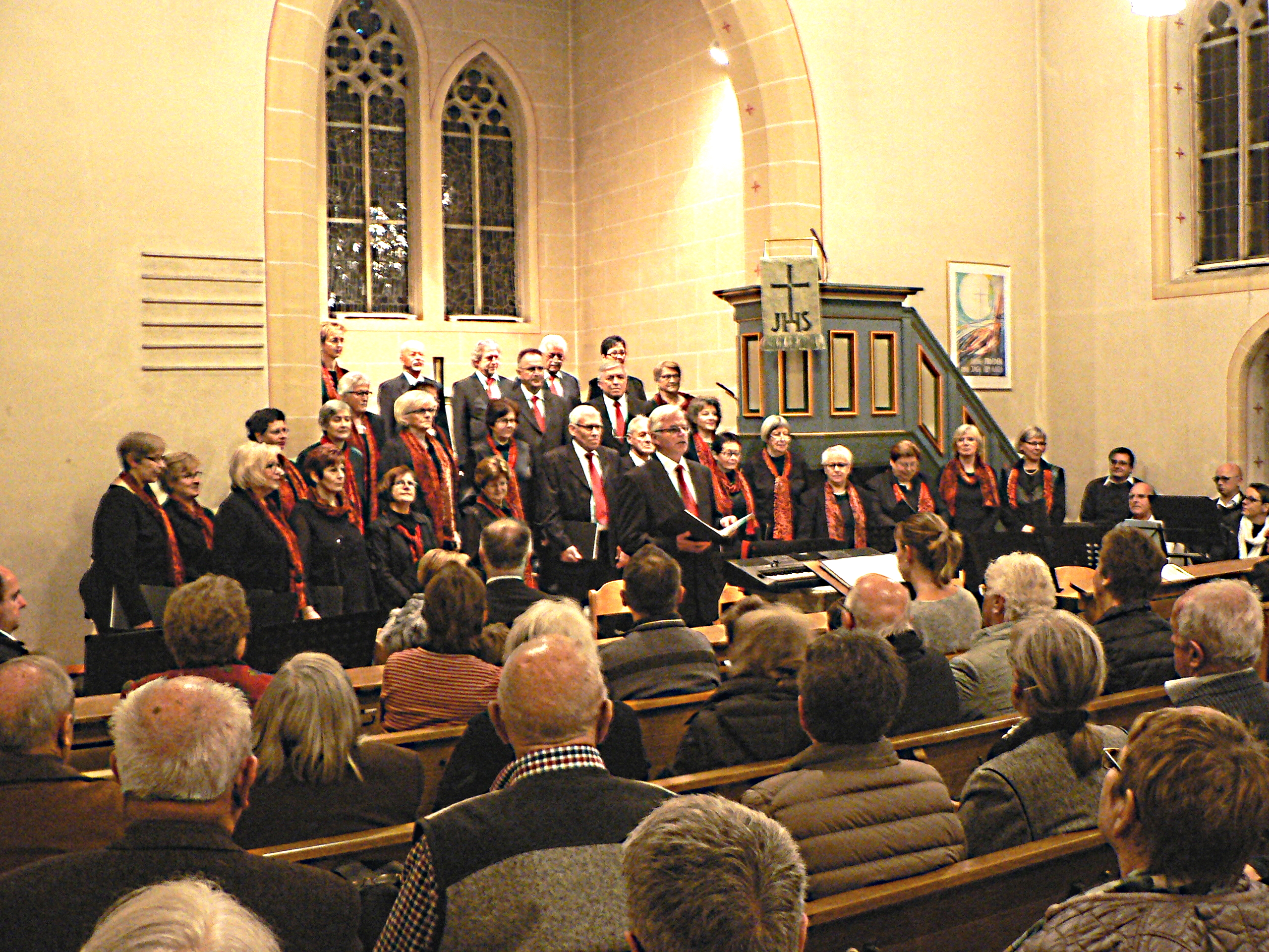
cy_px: 476
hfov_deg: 51.4
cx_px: 634
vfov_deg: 39.7
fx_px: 1320
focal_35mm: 36
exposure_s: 1/5
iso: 200
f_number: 2.8
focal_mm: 6
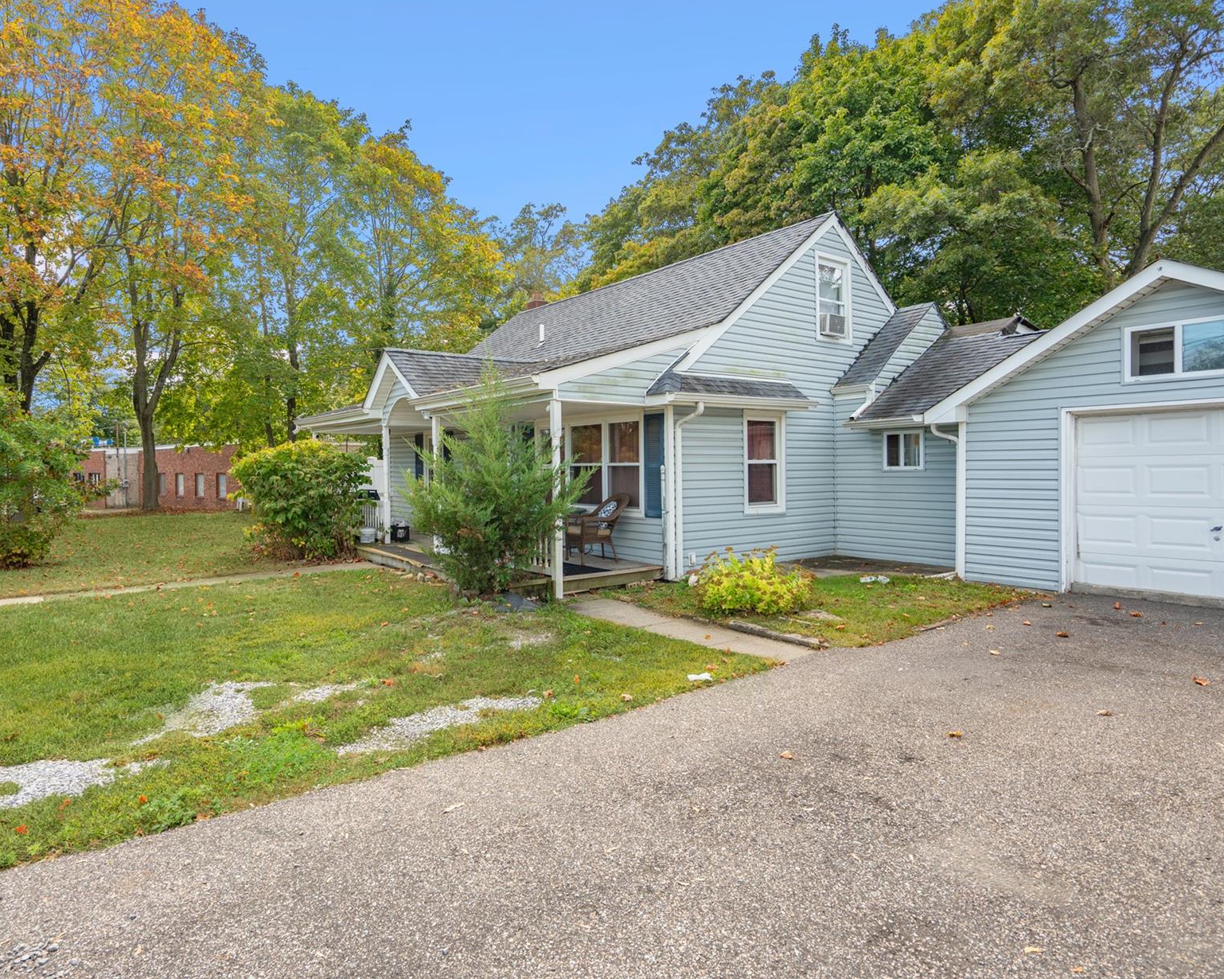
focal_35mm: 20
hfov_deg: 80.1
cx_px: 550
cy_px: 475
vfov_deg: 68.1
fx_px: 724
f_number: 5.6
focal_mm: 16
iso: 160
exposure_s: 1/200
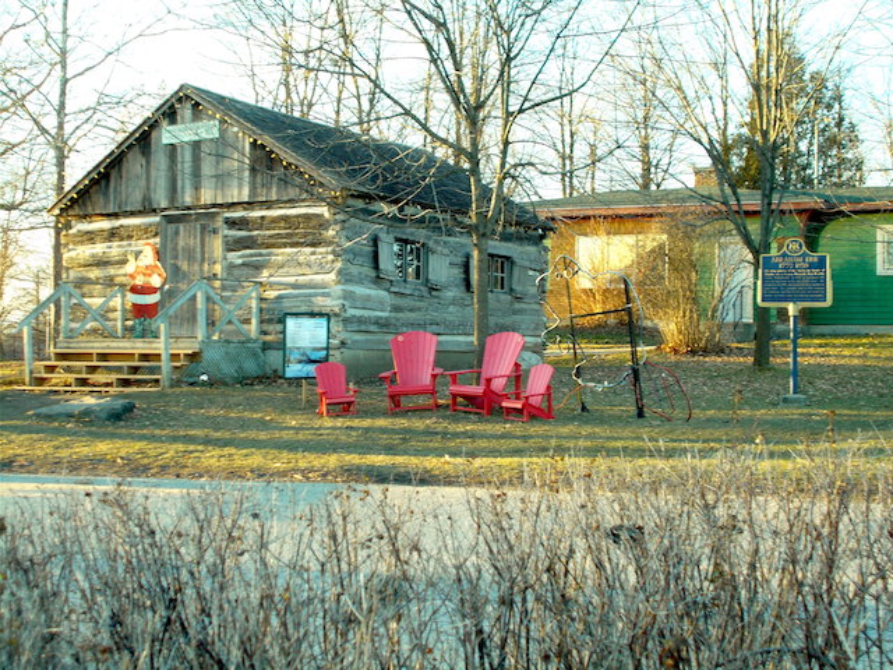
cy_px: 335
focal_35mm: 58
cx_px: 446
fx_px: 1496
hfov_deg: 33.2
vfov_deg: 25.2
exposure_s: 1/30
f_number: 4.9
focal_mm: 10.3
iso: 80
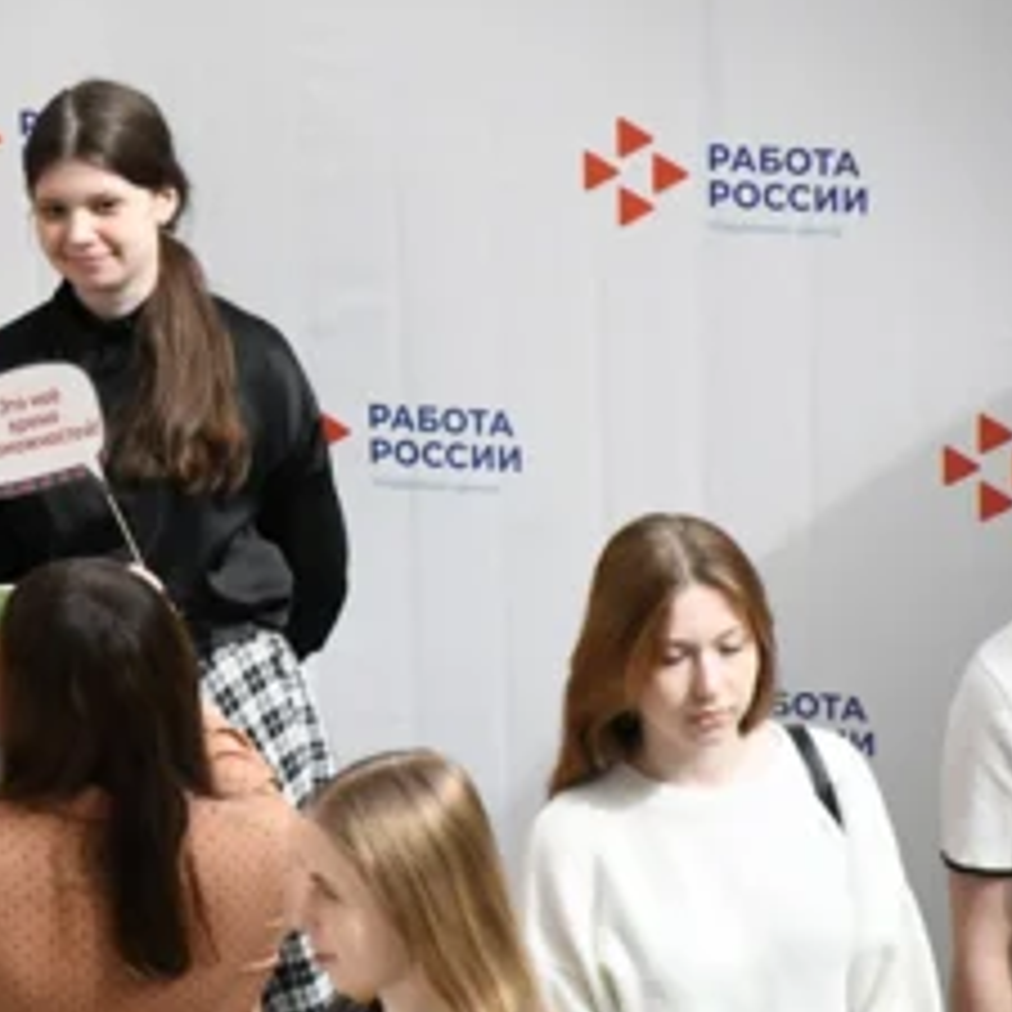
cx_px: 265
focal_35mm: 317
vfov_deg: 5.5
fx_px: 10485
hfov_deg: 5.5
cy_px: 537
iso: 10000
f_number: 5.6
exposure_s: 1/8000
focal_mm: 140
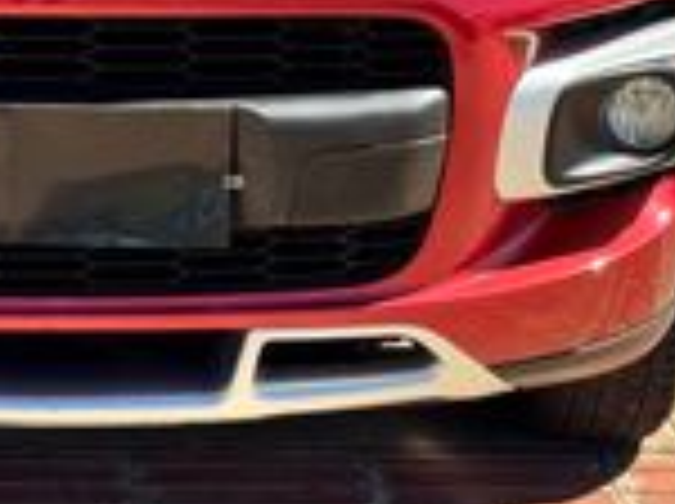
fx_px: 2940
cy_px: -144
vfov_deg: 9.6
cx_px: 72
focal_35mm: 151
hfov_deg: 13.0
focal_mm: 6.76
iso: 64
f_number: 1.78
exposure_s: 1/2959
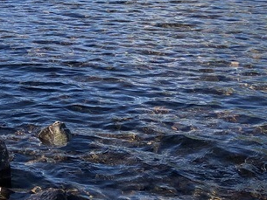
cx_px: -73
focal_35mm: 94
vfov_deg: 14.8
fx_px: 725
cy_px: -79
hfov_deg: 19.4
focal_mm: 4
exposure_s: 1/1116
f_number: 1.8
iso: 20
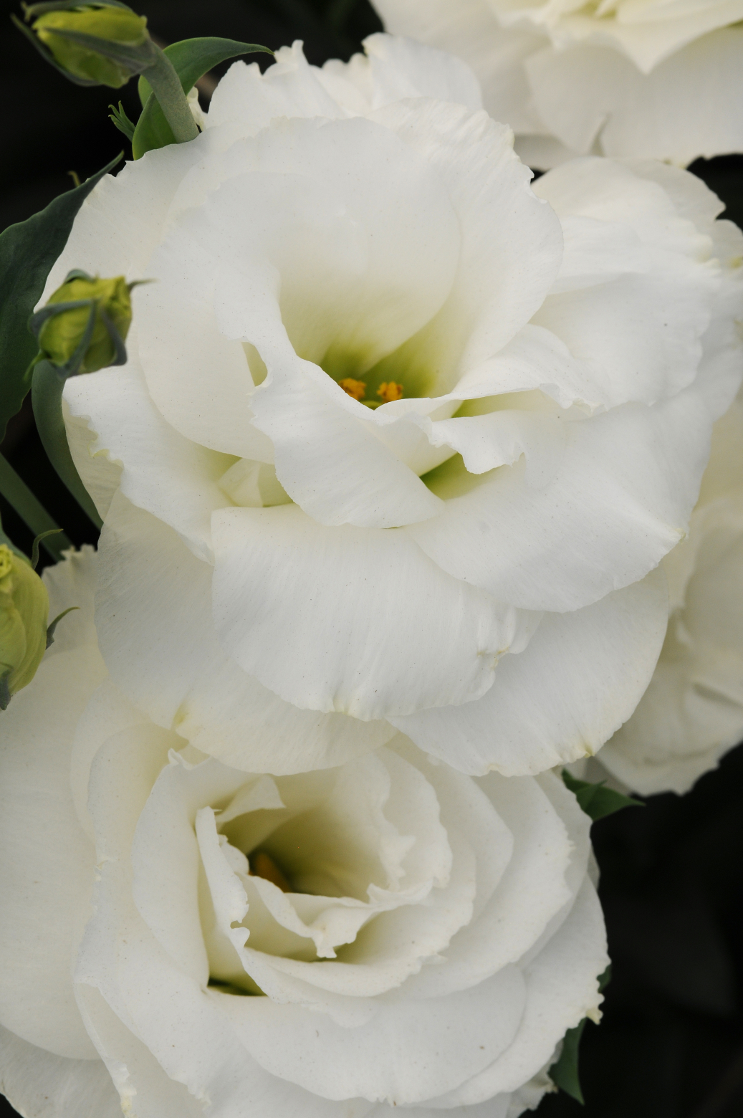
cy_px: 568
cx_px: 372
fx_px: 5010
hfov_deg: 8.5
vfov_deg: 12.7
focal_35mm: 162
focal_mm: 105
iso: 200
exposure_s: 1/160
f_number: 16
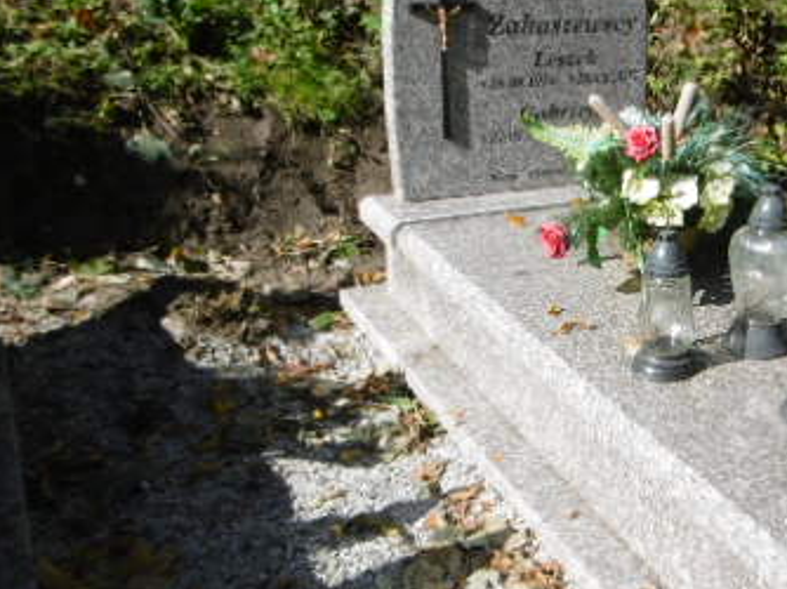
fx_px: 1045
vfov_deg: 31.5
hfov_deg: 39.3
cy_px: 311
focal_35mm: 46
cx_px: 655
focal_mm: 4.3
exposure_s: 1/640
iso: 100
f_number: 3.1
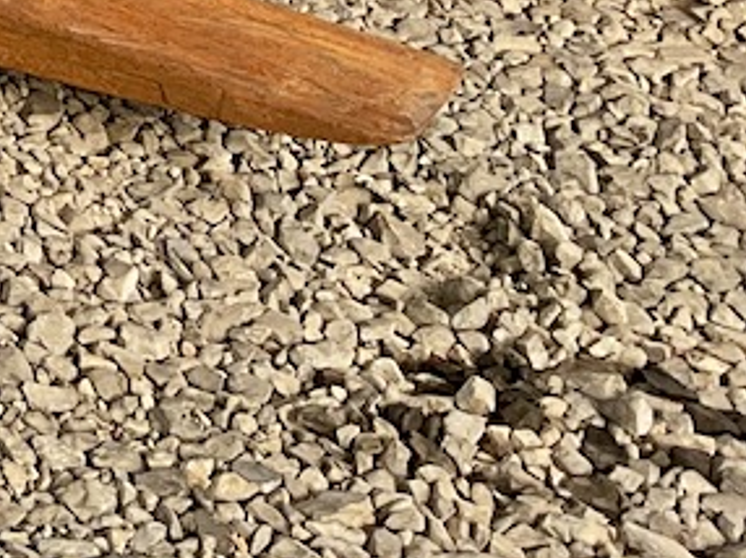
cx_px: -796
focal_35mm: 130
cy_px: -613
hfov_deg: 13.0
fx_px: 2799
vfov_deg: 10.4
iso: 16
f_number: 1.8
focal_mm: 3
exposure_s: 1/348
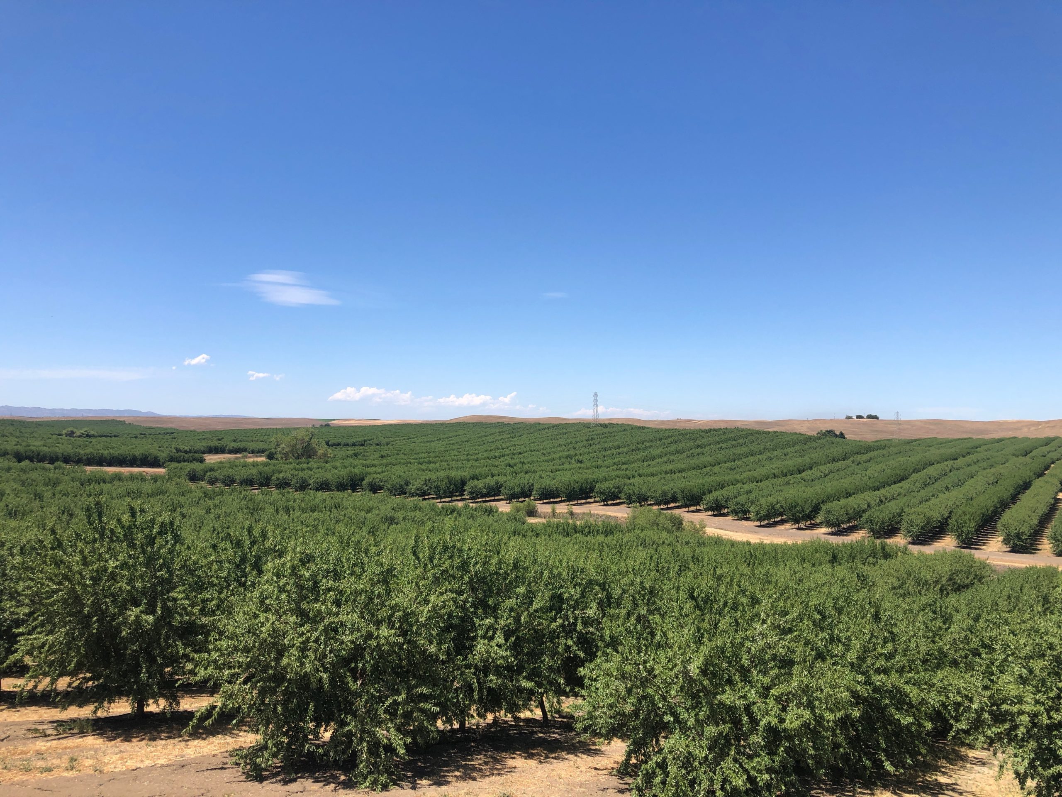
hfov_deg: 63.4
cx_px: 531
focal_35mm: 28
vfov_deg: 49.7
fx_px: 859
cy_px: 398
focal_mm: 3.99
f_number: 1.8
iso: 20
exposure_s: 1/2183
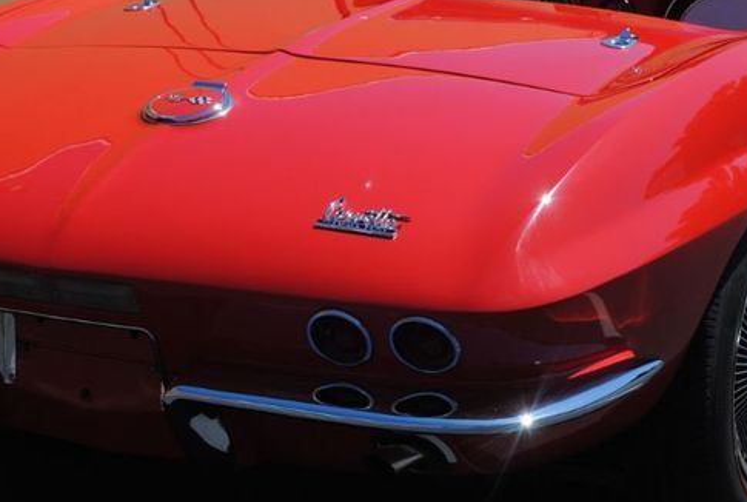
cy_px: 132
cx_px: 419
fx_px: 1976
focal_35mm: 95
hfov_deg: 21.4
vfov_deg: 14.4
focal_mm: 30
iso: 100
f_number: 9
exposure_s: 1/320
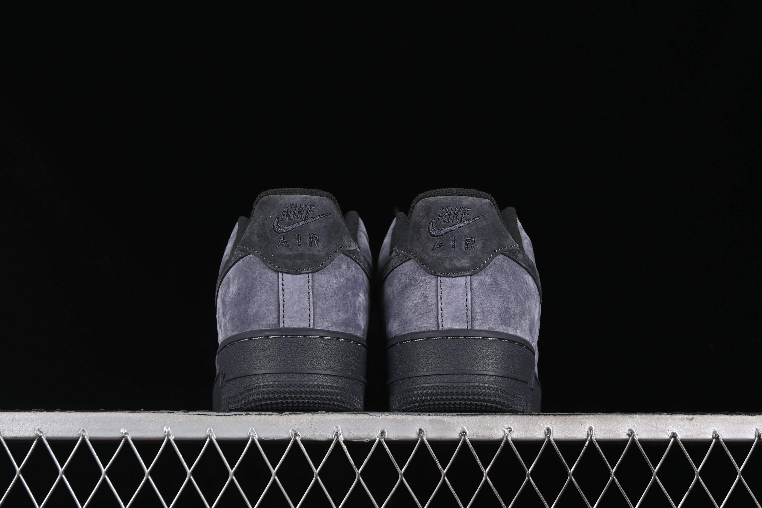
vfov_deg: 18.2
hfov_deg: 27.0
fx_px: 1587
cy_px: 254
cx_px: 381
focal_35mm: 75
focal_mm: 50
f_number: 8
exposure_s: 1/60
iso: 160
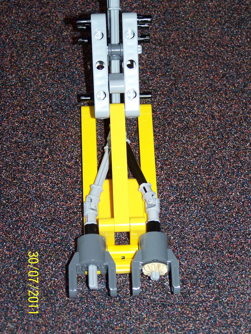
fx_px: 1015
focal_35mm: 105
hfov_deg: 14.1
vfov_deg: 18.7
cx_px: 126
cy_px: 167
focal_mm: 17.5
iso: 140
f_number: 3.2
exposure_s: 1/90
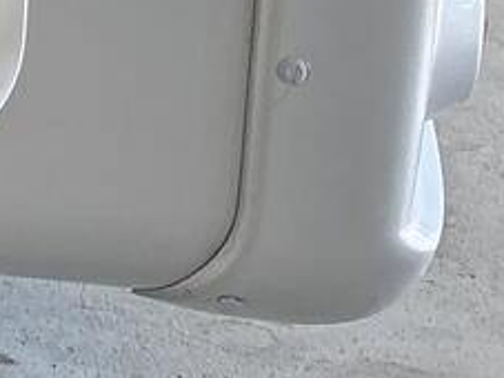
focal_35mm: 165
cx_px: -433
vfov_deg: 7.8
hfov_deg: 11.1
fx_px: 2401
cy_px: -765
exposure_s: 1/121
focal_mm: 5.96
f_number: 1.6
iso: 125
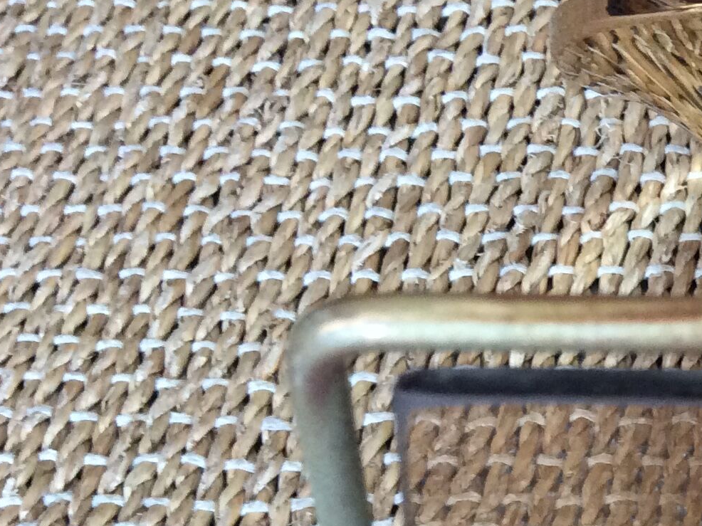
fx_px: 1703
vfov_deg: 17.2
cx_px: 881
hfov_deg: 21.4
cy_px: 501
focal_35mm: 84
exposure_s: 1/25
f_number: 2.4
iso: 160
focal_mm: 3.3
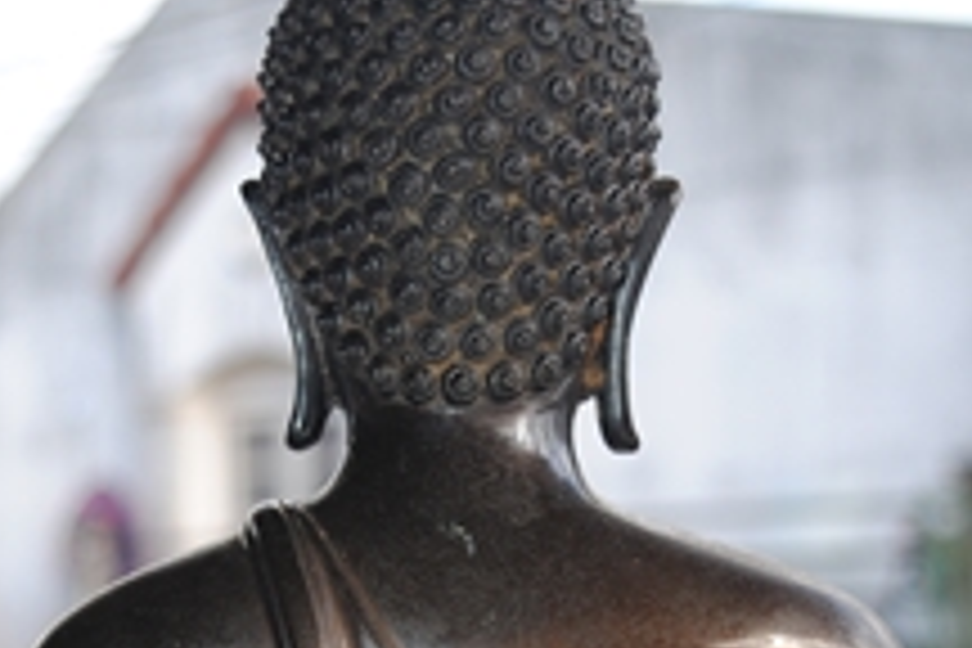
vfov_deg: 14.8
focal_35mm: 90
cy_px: 702
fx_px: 2433
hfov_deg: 22.6
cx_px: 461
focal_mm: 27
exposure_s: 1/125
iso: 100
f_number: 4
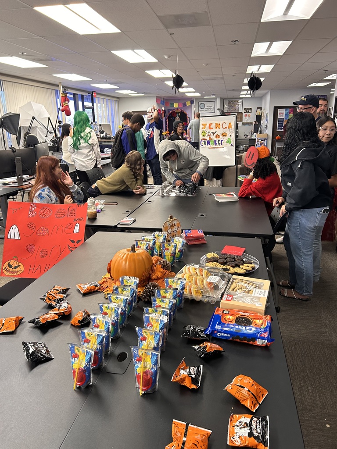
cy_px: 224
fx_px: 337
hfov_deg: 53.1
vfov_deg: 67.3
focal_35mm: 26
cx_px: 168
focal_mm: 5.7
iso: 160
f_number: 1.5
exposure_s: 1/59
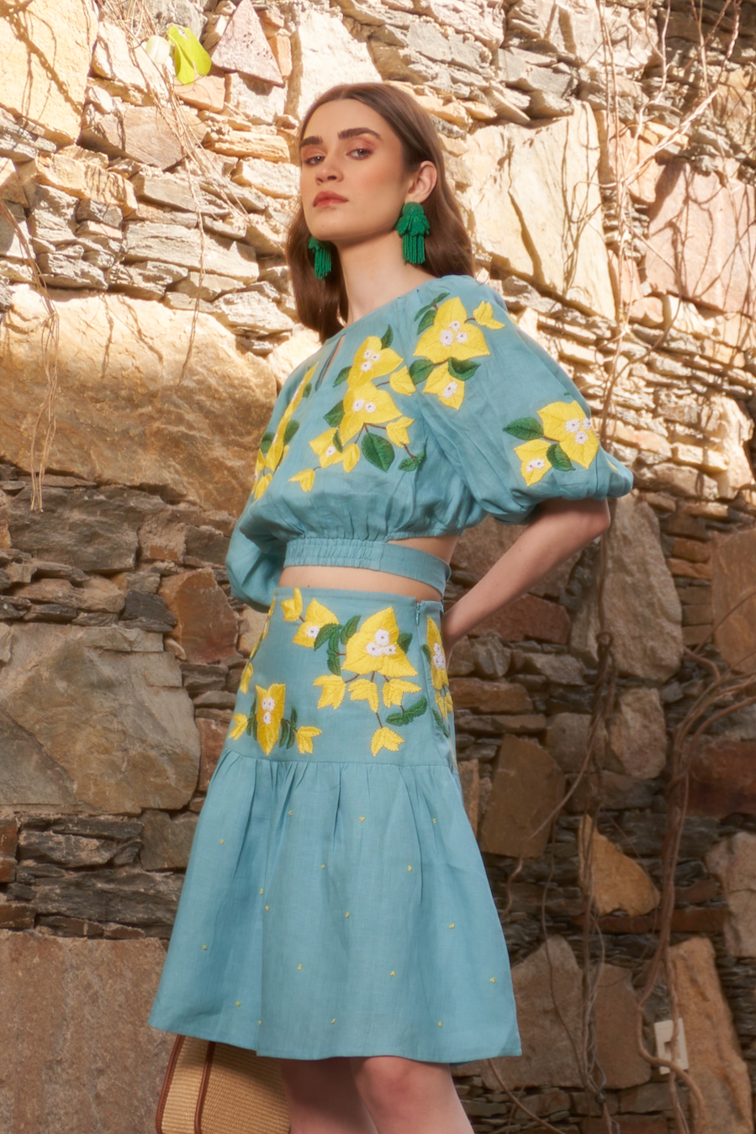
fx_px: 1166
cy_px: 567
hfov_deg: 35.9
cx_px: 378
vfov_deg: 51.9
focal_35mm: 37
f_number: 2.8
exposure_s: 1/1000
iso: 50
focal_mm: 25
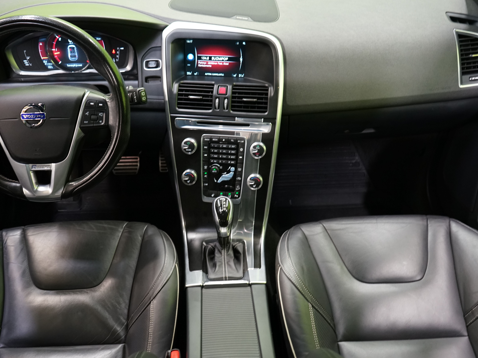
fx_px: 456
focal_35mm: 33
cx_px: 212
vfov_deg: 42.9
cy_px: 181
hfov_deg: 55.2
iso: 2000
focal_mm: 30
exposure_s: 1/25
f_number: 4.5
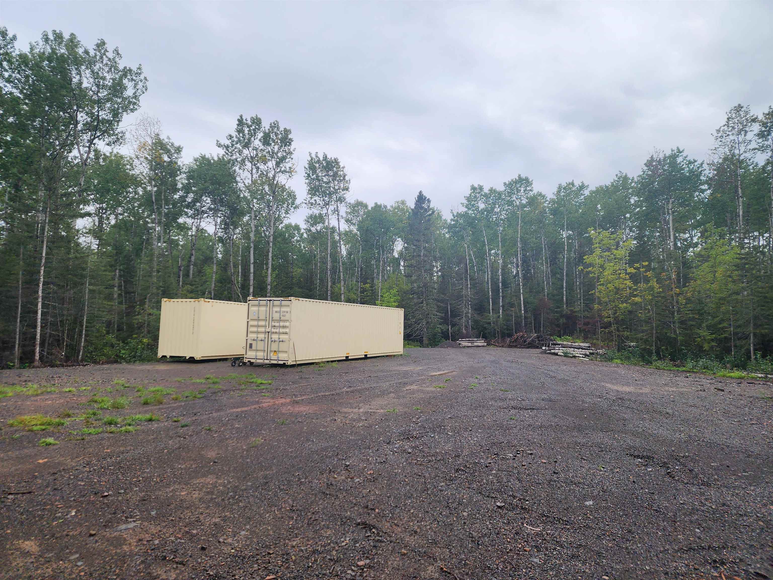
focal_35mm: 23
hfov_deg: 73.9
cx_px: 386
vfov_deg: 58.9
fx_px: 514
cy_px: 290
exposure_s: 1/180
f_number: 1.8
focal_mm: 6.4
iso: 25
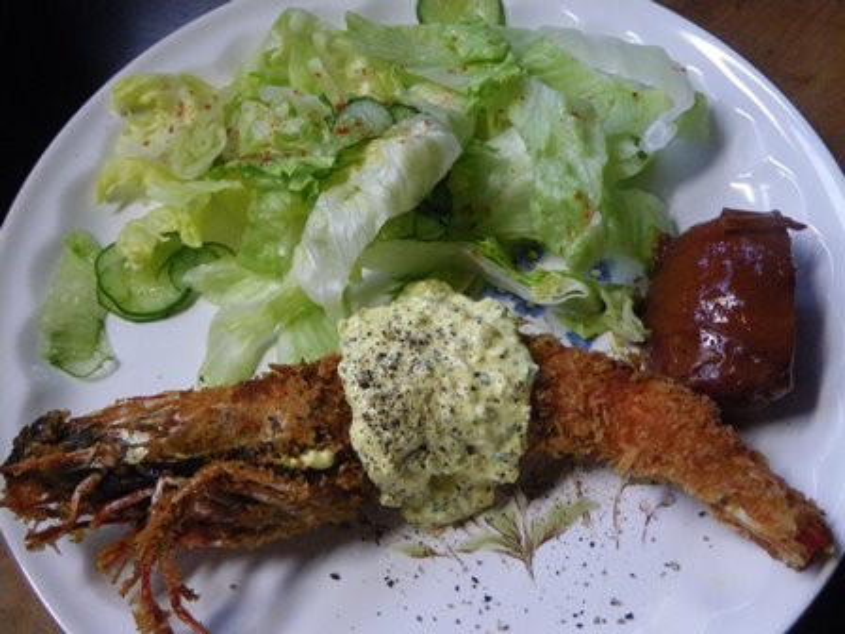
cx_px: 422
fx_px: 1025
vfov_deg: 34.3
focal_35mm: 42
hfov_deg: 44.8
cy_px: 317
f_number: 4.2
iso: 800
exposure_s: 1/30
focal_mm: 7.5
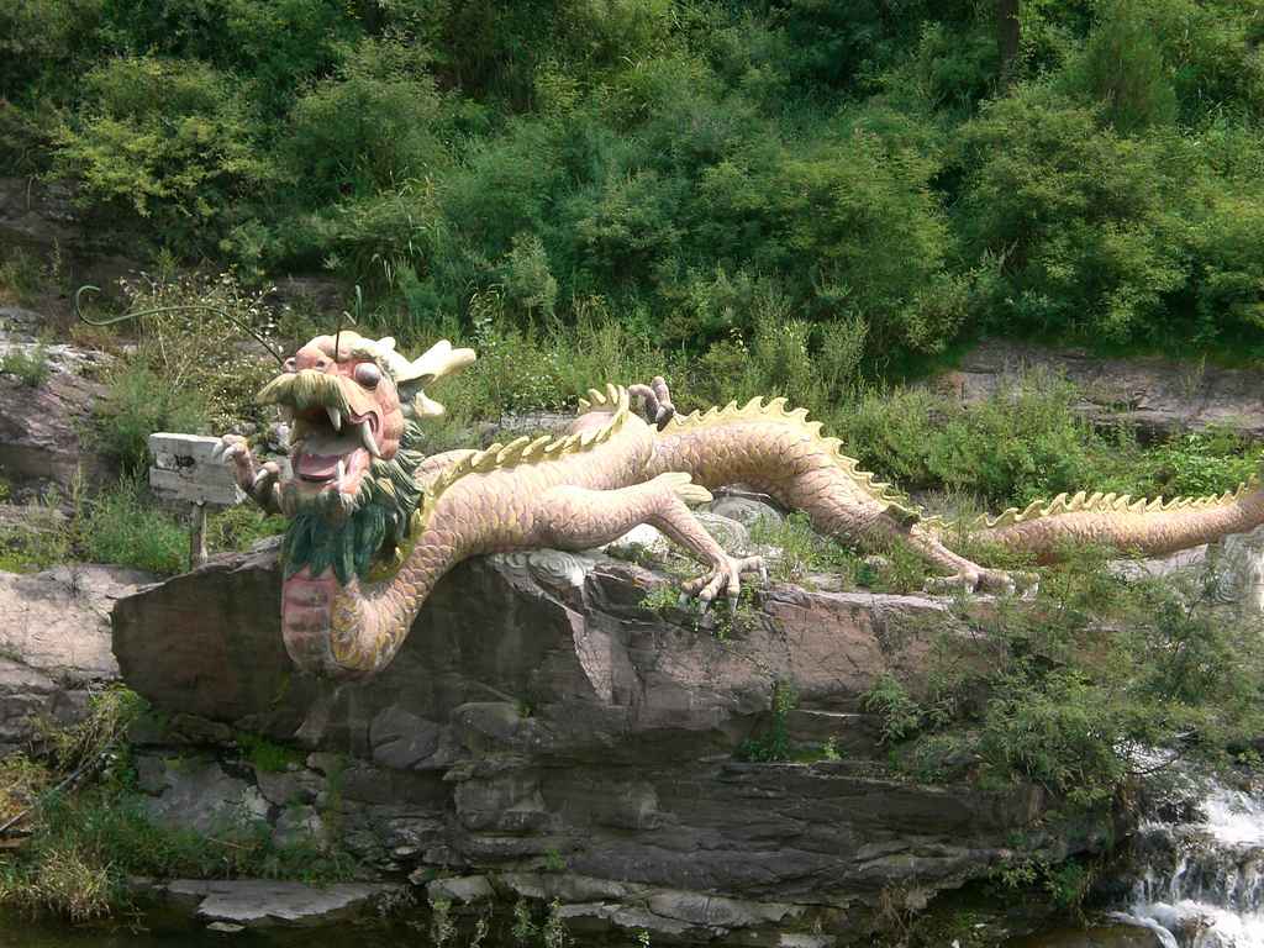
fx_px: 3177
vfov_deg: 17.0
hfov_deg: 22.5
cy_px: 474
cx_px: 632
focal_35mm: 87
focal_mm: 14.49
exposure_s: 1/200
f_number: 5
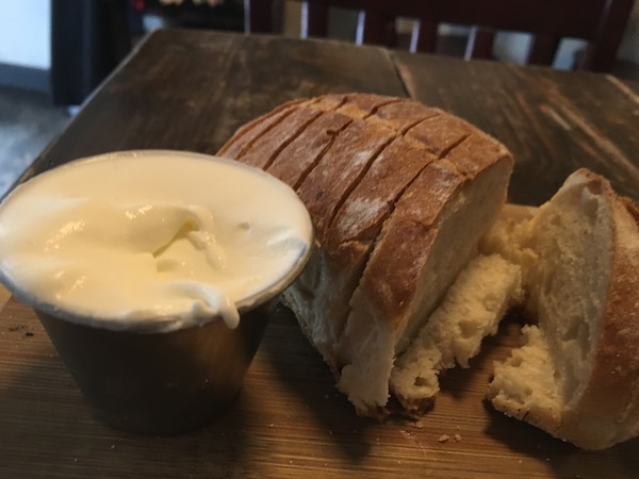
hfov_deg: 61.7
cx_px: 320
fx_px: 535
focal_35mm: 29
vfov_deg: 48.2
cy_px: 240
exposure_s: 1/17
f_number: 2.2
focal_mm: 4.15
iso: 200
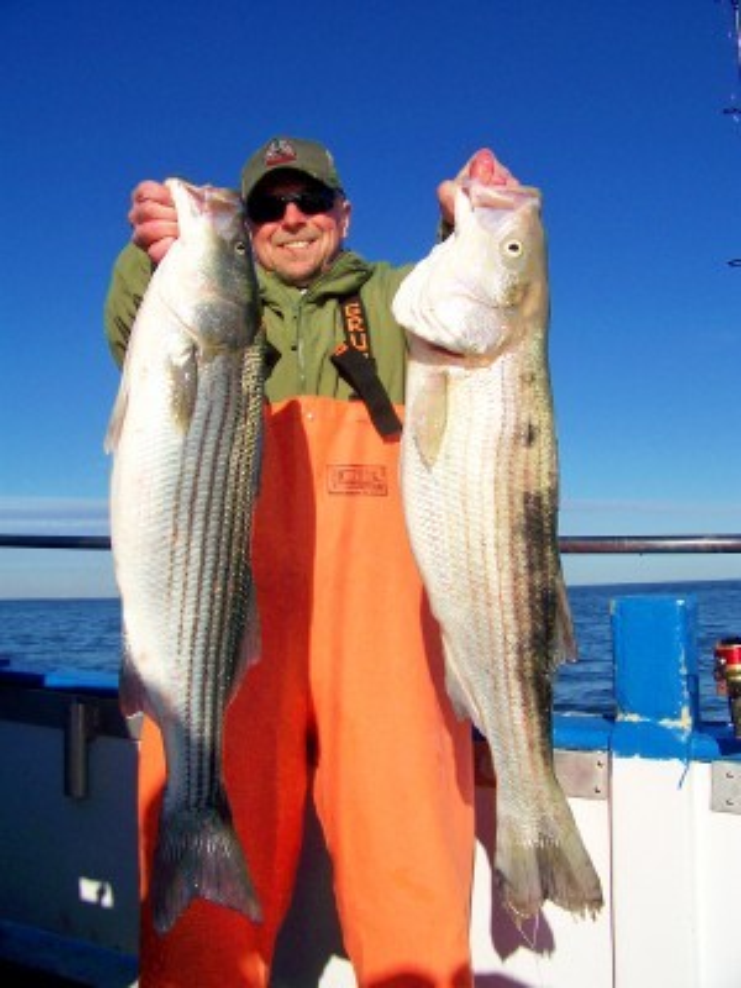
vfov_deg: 51.4
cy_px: 494
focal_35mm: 36
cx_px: 370
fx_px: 1028
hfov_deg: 39.7
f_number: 4
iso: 64
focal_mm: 5.85
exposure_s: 1/1250
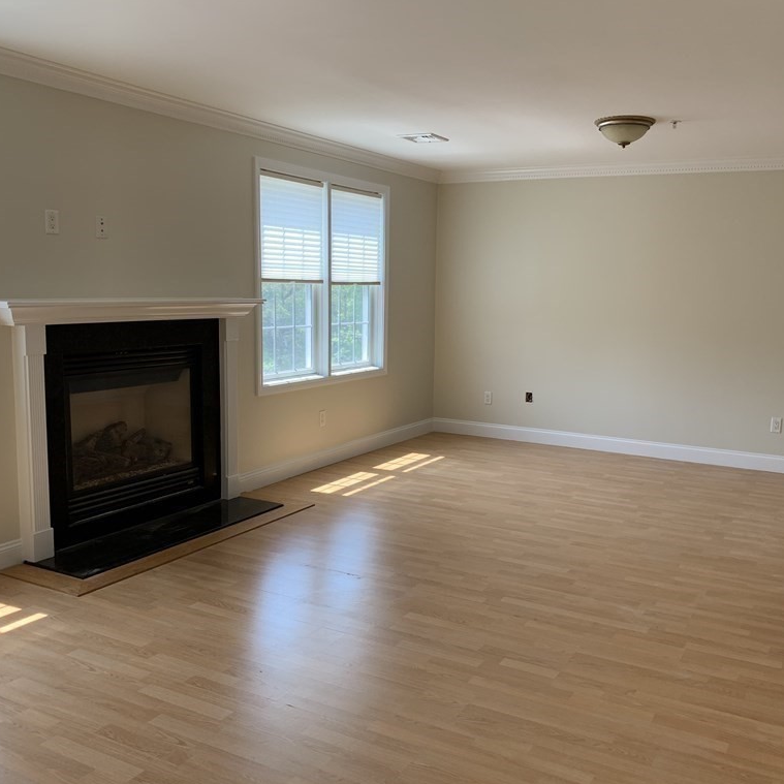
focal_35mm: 31
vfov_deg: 52.5
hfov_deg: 52.4
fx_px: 794
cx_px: 435
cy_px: 390
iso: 50
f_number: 1.8
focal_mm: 4.25
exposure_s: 1/121
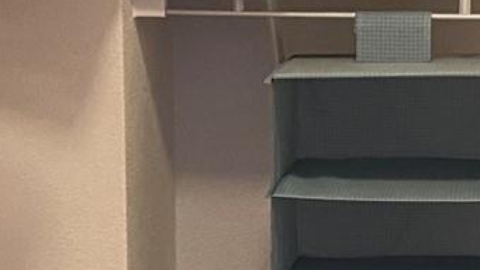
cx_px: 305
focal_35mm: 133
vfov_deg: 9.1
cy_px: 252
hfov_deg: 16.1
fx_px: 1693
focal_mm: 4.25
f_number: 1.8
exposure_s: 1/40
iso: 400
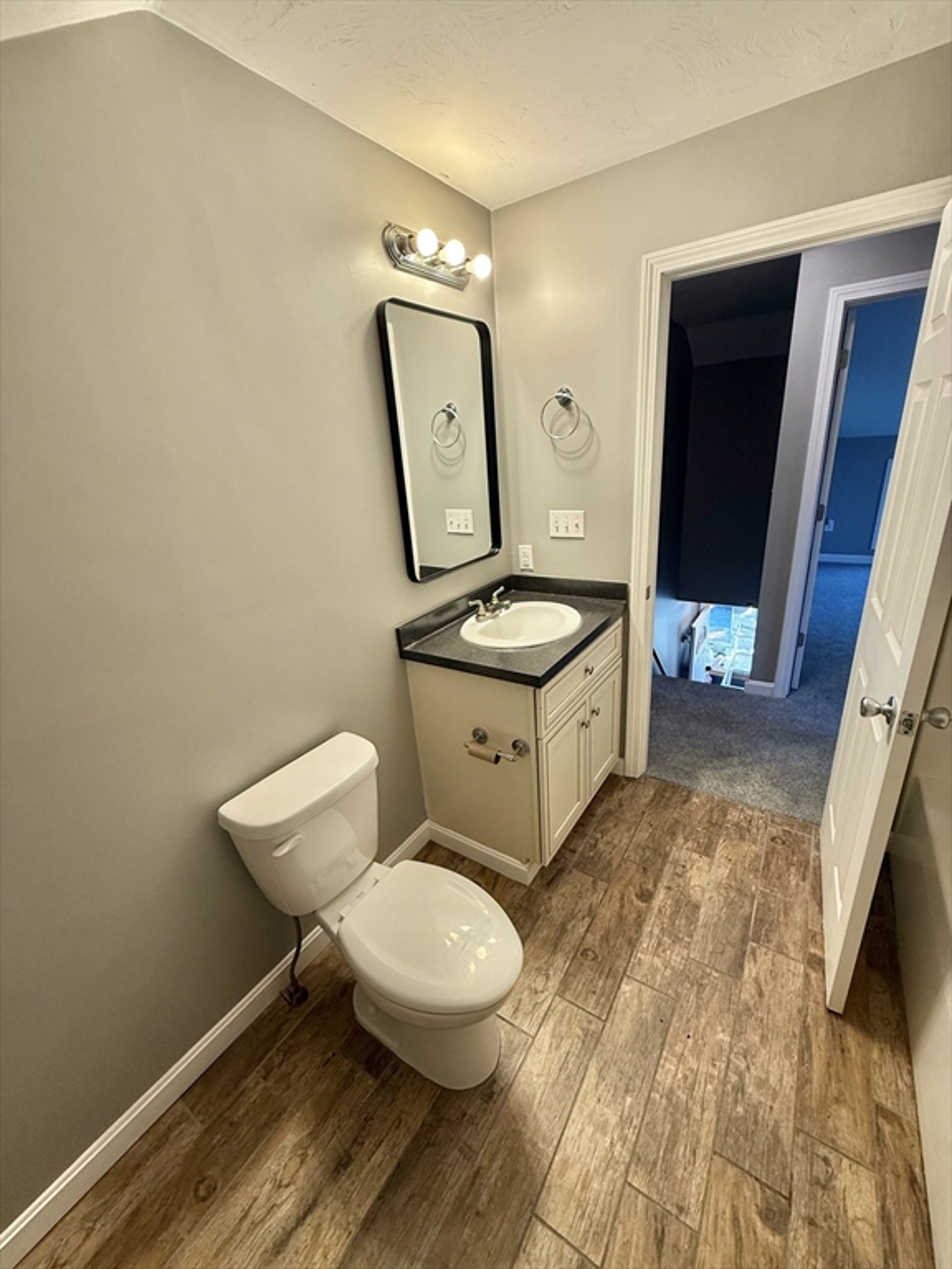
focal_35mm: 14
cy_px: 634
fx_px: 513
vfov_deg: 102.1
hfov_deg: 85.7
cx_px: 476
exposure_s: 1/120
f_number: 2.2
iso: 200
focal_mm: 2.22
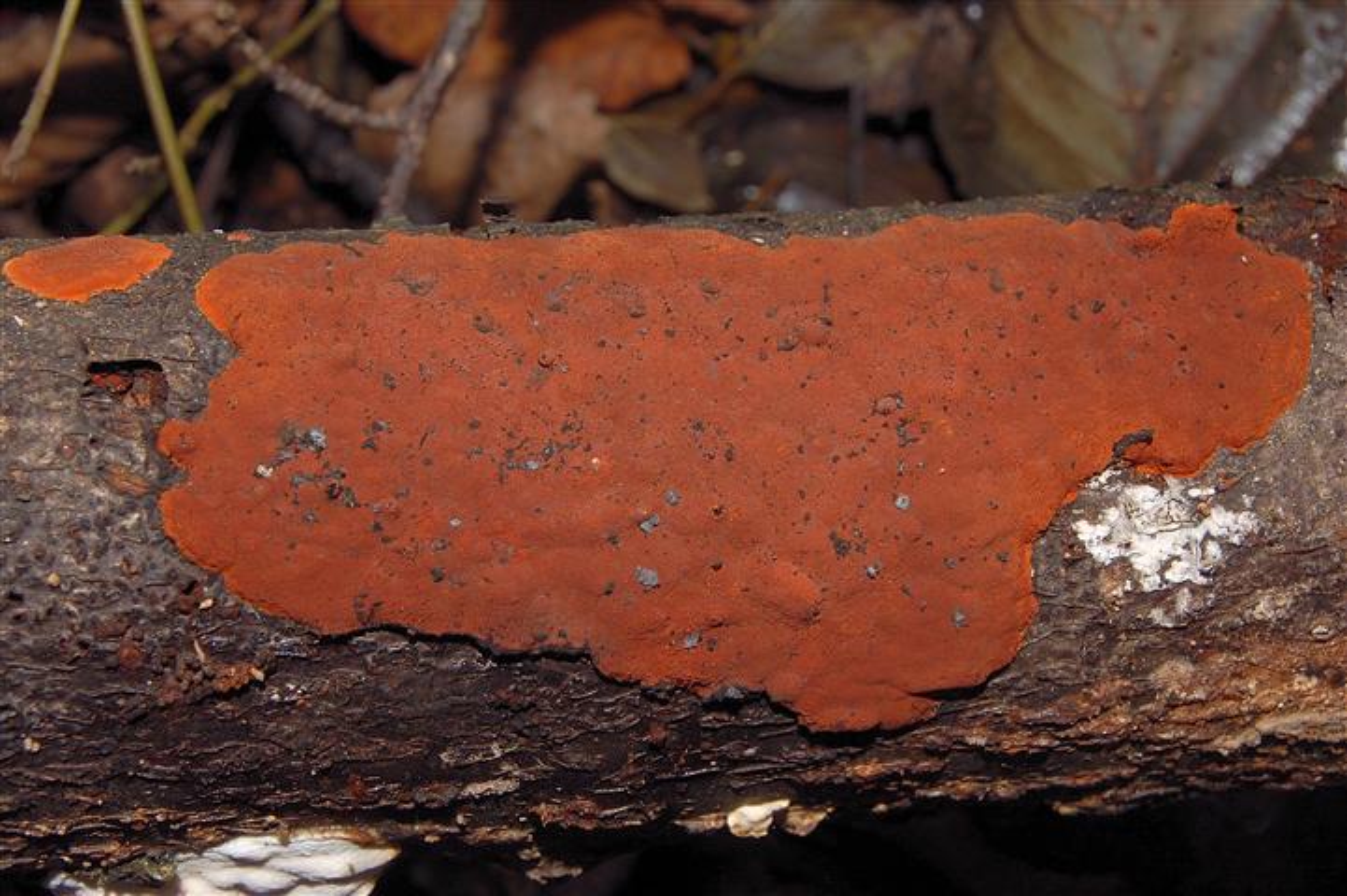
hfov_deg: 31.9
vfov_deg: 21.6
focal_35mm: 63
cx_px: 674
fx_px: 2356
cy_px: 448
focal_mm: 42
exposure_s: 1/80
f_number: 16
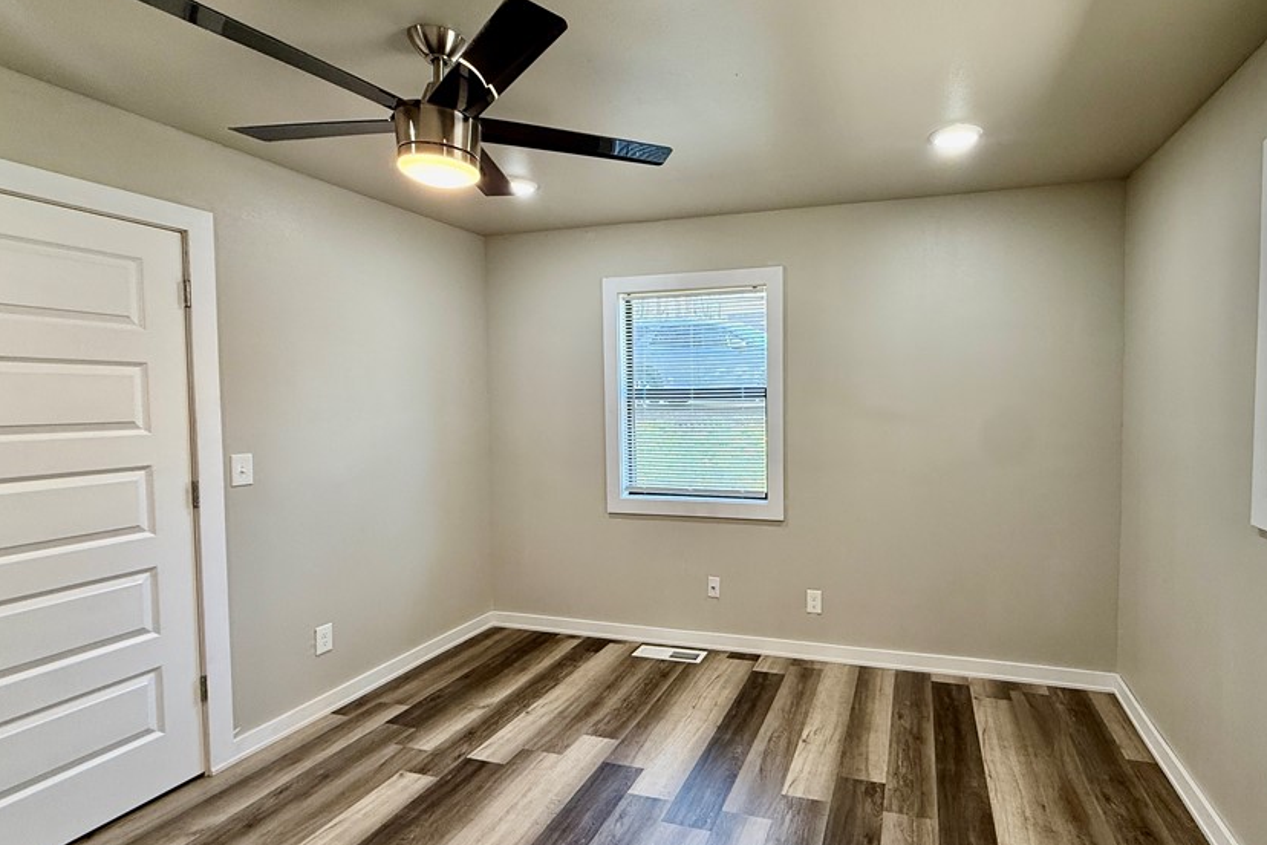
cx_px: 744
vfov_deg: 67.4
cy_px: 427
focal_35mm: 18
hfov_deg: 89.1
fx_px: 633
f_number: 2.2
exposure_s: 1/120
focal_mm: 2.22
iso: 125
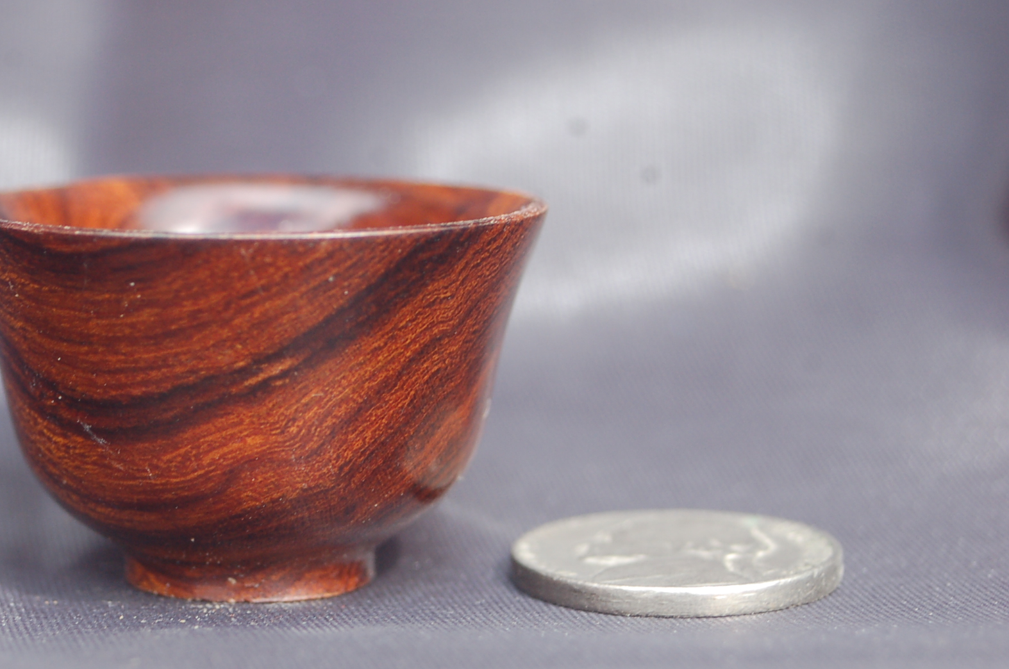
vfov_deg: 8.0
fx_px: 4813
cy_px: 365
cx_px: 294
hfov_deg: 11.9
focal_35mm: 172
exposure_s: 1/125
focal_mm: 80
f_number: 8
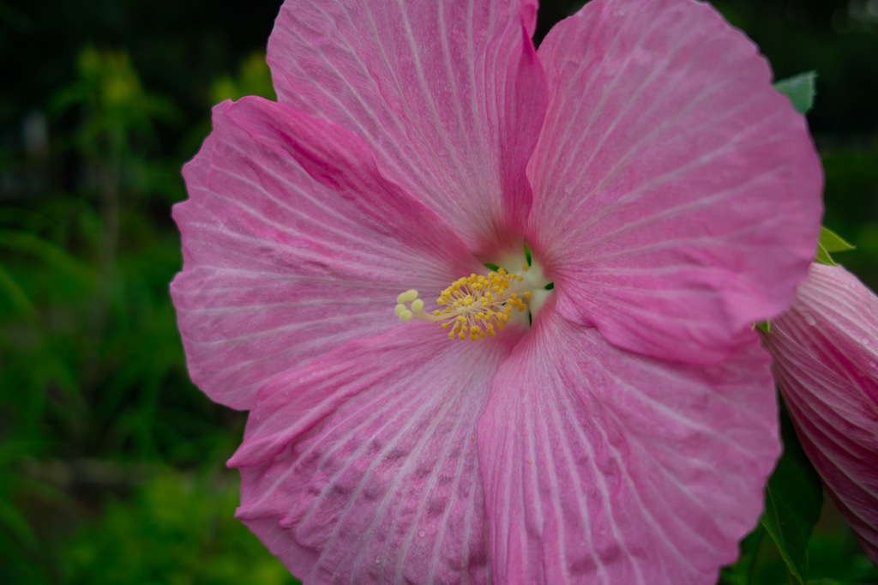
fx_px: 1000
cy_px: 292
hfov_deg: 47.4
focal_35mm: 41
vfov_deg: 32.6
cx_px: 439
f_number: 2.8
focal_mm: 24.2
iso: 100
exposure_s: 1/50
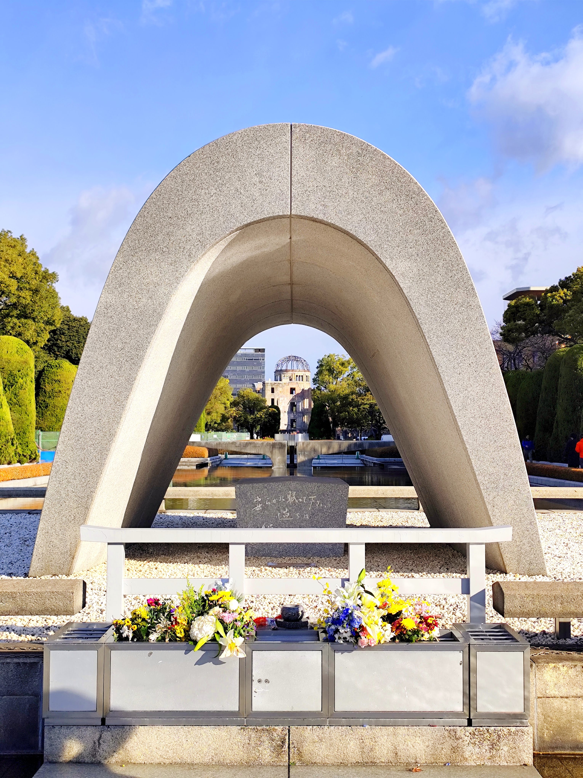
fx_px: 1033
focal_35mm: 46
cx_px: 292
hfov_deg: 31.5
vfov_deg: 41.2
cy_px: 389
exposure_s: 1/982
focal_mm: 6.19
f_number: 1.65
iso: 50
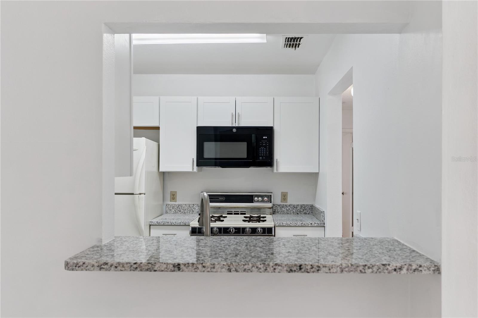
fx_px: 358
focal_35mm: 27
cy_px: 159
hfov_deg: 67.4
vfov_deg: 47.9
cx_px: 239
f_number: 2.8
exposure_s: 1/30
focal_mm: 18
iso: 100
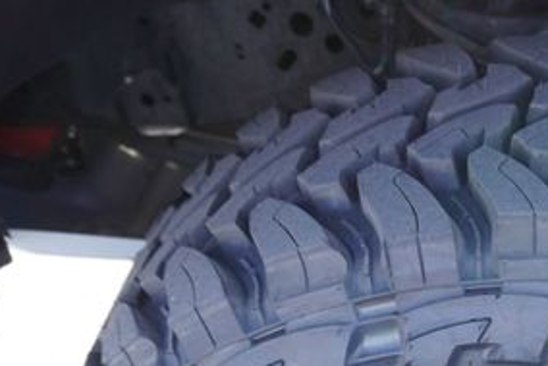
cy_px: 397
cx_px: 513
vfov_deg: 23.6
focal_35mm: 54
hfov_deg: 34.4
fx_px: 823
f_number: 4
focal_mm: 16
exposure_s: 1/160
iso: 400
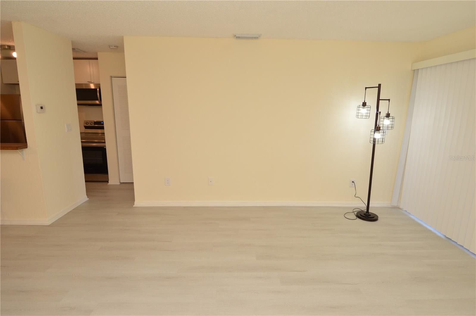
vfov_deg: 67.3
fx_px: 238
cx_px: 238
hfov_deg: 90.1
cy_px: 158
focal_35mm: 18
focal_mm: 12
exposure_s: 1/100
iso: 400
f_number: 5
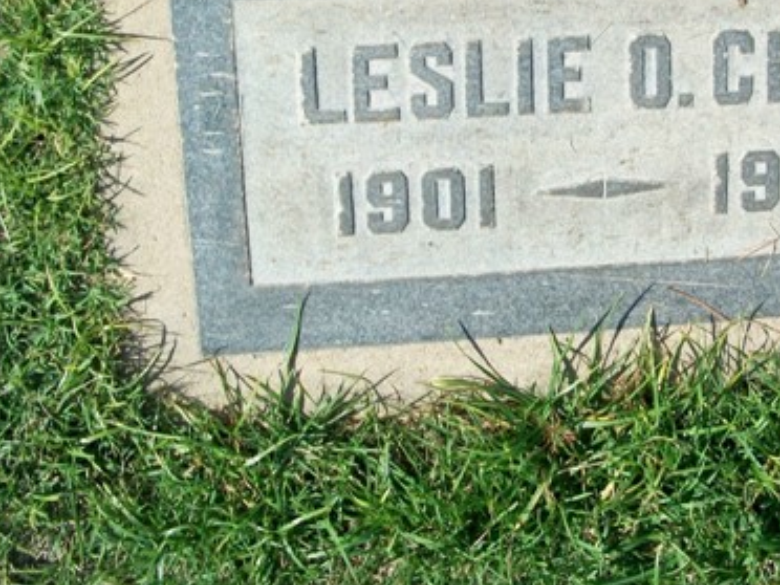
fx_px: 1239
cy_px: 90
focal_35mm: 55
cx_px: 545
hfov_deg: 34.5
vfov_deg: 25.9
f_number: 5.5
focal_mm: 5.7
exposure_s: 1/320
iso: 80
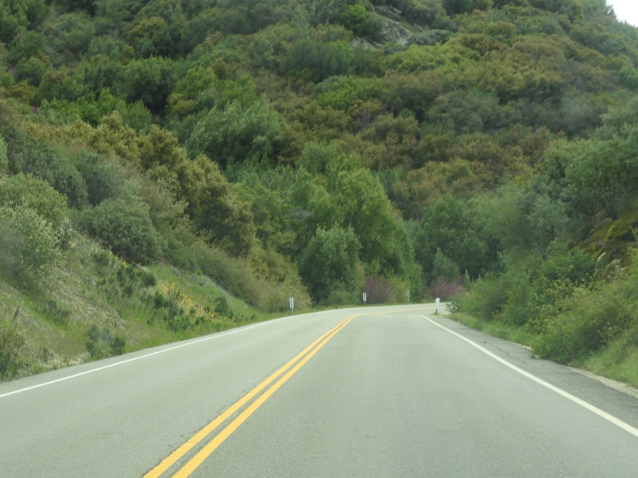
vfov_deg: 18.0
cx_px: 254
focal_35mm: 82
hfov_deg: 23.8
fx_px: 1511
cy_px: 234
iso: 100
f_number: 4.2
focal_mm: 10.7
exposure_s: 1/400
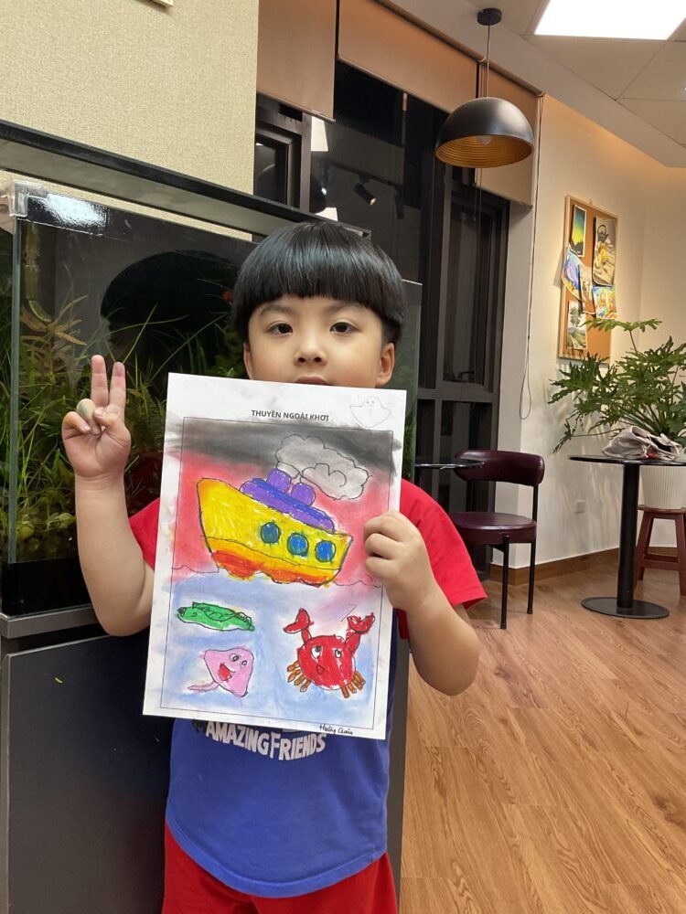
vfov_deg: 61.7
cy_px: 457
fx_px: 766
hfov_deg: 48.2
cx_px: 343
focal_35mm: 29
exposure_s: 1/101
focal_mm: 3
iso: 64
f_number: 1.8
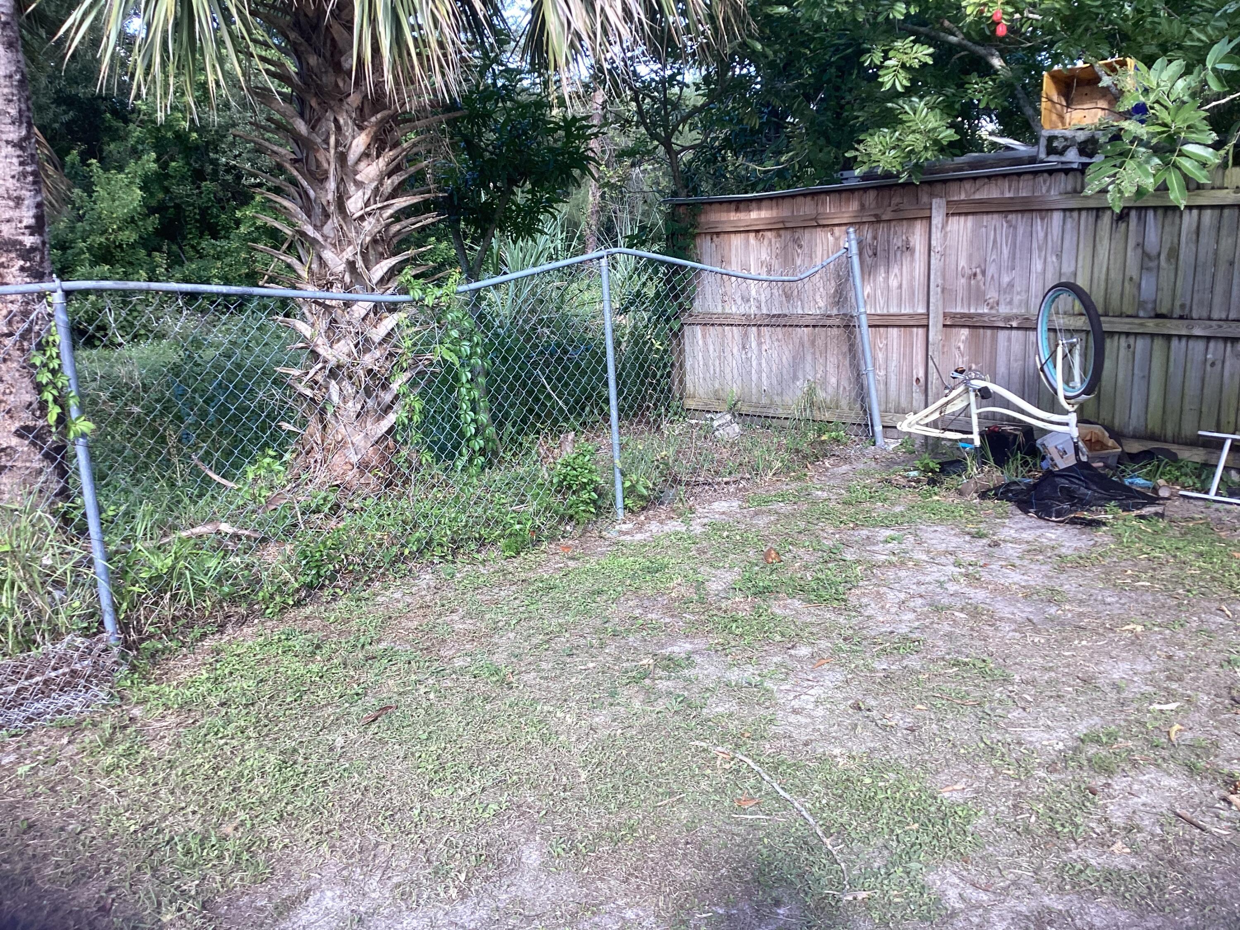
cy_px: 465
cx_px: 620
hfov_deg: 58.4
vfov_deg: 45.4
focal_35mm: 31
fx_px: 1110
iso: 32
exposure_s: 1/120
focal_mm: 3.3
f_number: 2.4
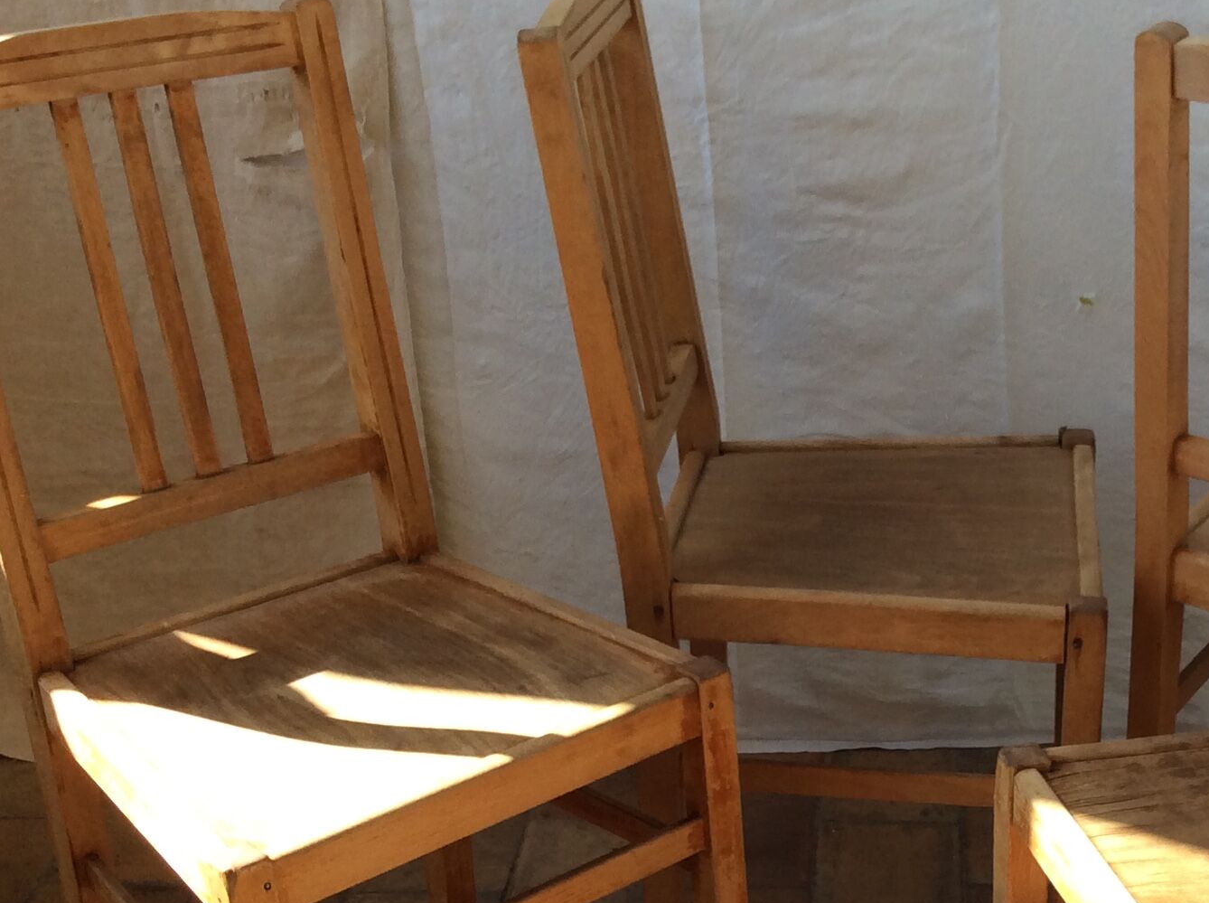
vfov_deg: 23.3
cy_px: 697
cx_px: 954
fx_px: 2162
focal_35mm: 62
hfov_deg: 30.5
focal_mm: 3.3
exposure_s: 1/241
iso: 32
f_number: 2.4
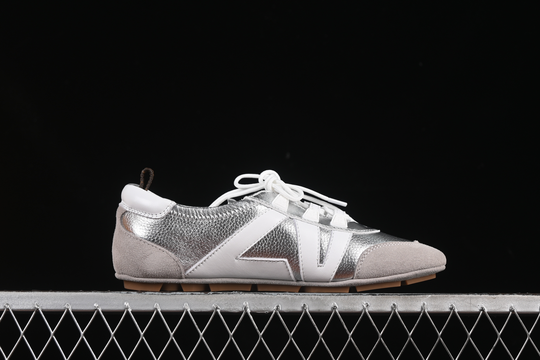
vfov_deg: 18.2
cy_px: 180
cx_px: 270
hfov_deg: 27.0
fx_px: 1125
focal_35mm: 75
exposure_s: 1/60
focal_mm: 50
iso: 160
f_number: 8
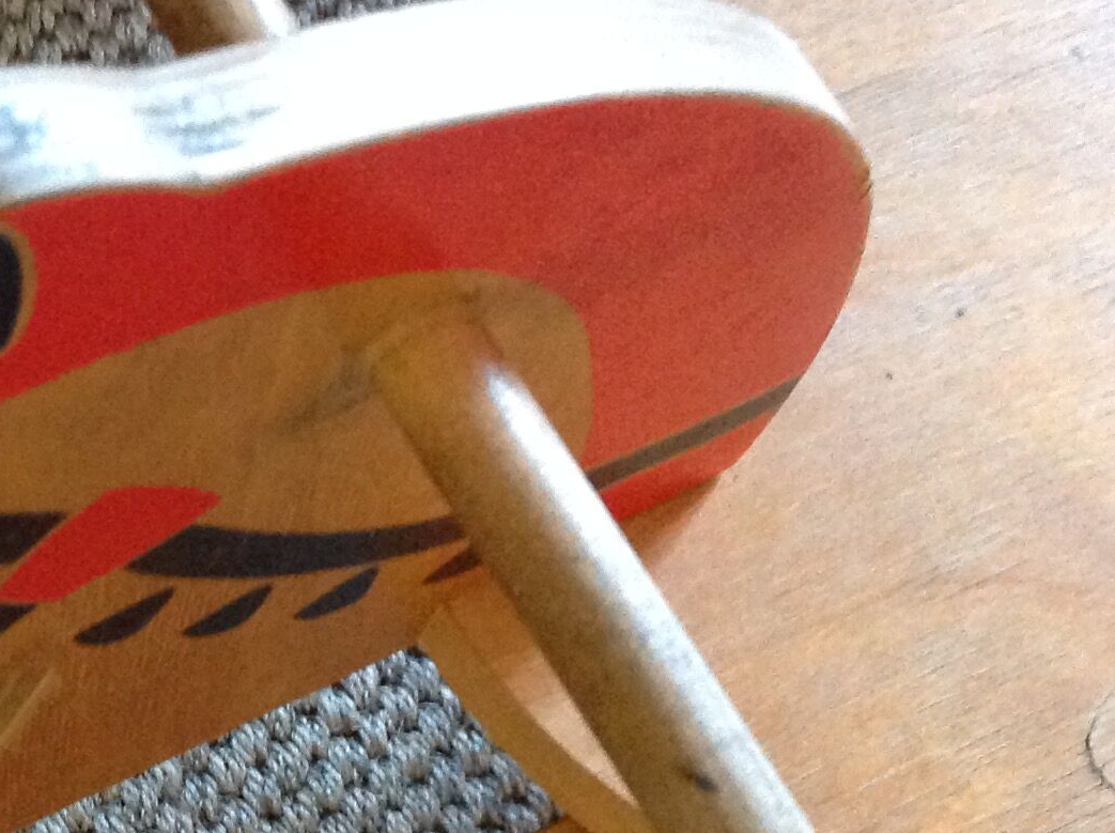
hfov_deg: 21.0
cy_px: 675
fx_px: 2798
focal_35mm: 87
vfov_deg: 16.8
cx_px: -219
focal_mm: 4.28
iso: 500
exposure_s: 1/15
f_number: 2.4
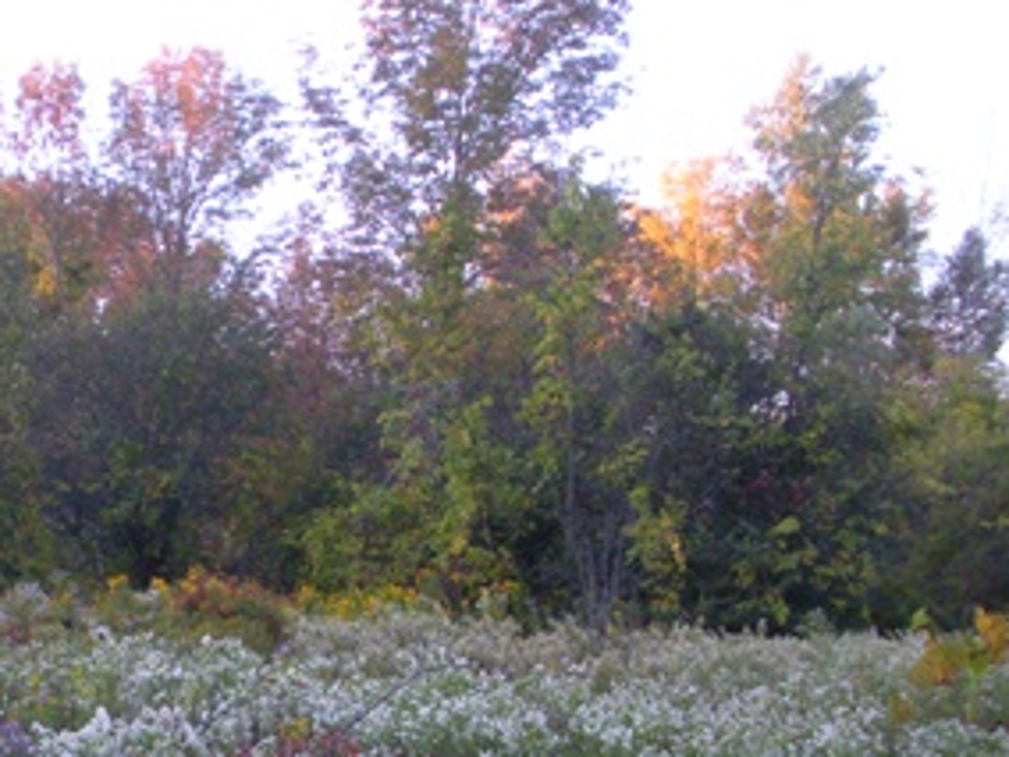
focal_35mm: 76
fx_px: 2215
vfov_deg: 19.2
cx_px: 32
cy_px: 629
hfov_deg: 24.6
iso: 249
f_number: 3.5
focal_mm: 6.3
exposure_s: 1/126
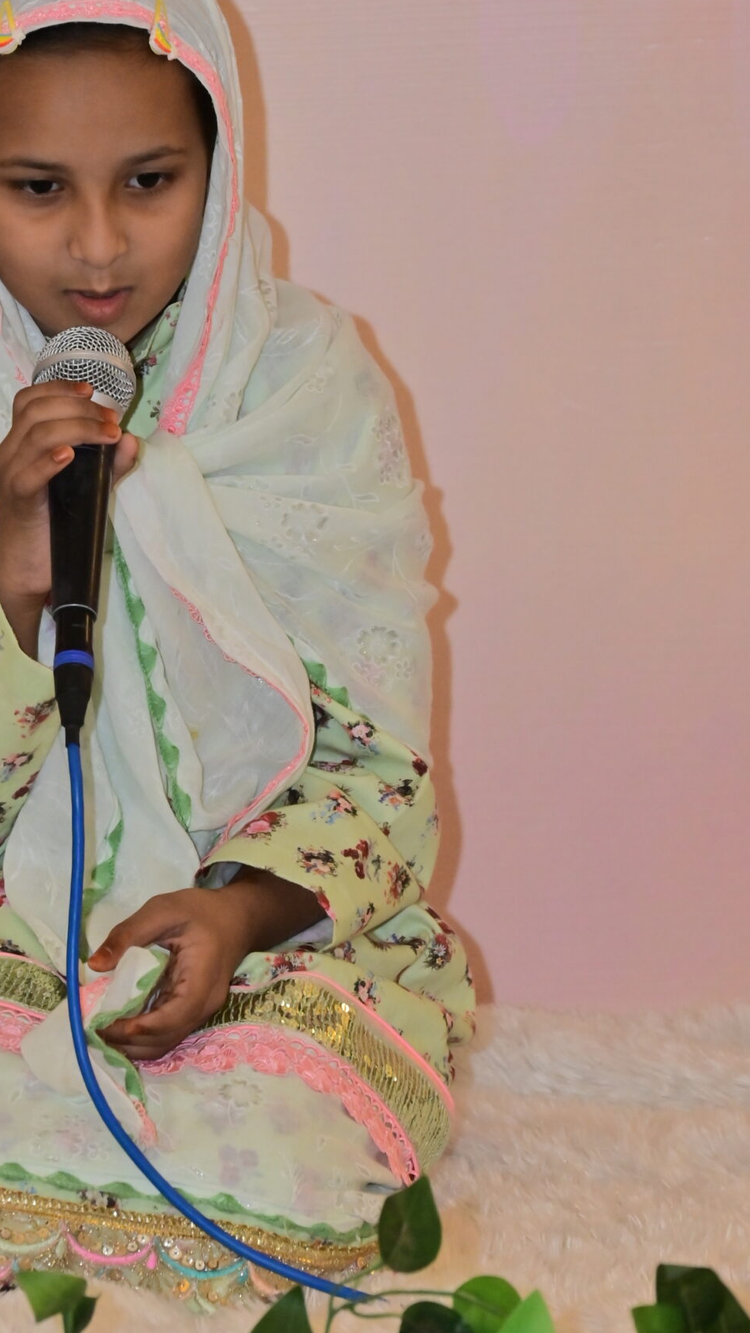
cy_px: 526
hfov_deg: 3.8
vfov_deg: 6.8
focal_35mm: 317
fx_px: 11205
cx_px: 189
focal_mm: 200
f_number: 8
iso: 1600
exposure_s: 1/125
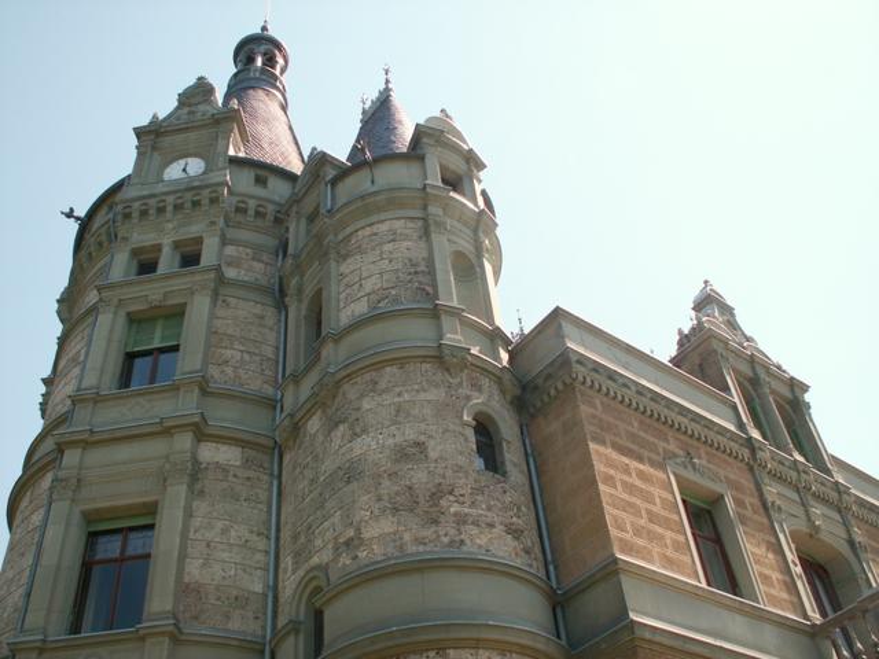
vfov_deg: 40.7
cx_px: 440
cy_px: 330
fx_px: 889
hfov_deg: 52.6
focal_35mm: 35
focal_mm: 5.86
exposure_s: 1/320
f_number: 3.2
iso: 50
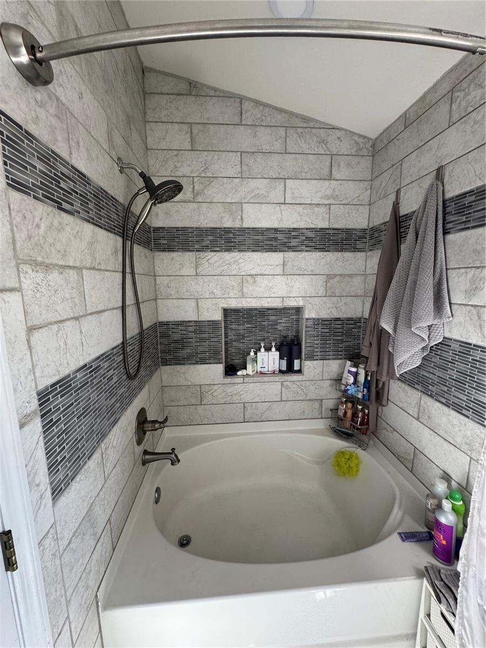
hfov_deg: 85.7
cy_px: 324
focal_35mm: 14
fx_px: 262
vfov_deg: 102.1
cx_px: 243
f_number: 2.2
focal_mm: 2.22
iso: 250
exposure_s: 1/99
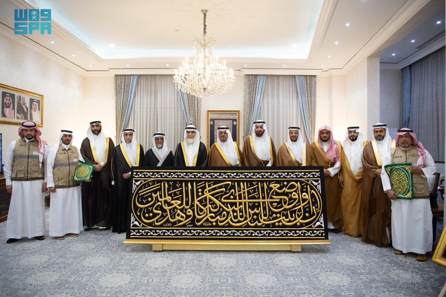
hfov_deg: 73.8
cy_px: 148
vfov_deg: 53.1
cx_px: 223
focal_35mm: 24
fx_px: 297
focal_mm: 24
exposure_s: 1/160
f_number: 3.5
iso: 2000
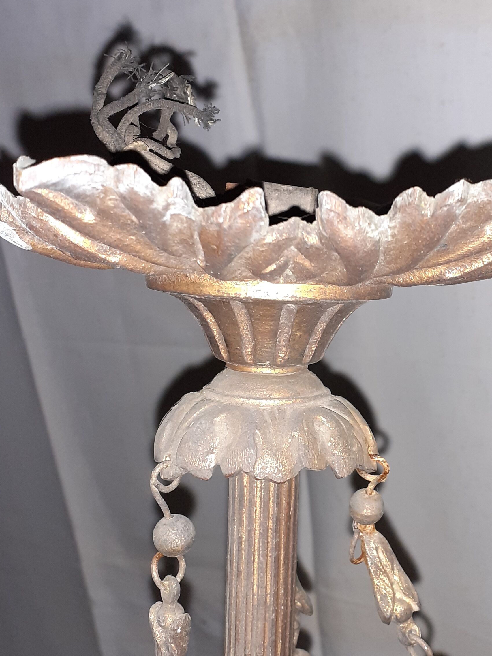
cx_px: 336
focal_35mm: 49
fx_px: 929
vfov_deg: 38.9
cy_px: 328
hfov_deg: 29.4
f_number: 1.9
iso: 1000
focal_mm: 3.6
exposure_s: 1/17
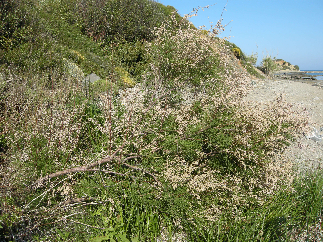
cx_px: 162
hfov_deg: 52.6
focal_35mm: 35
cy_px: 121
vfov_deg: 40.7
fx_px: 327
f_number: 5.4
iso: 64
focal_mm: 7.5
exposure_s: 1/244
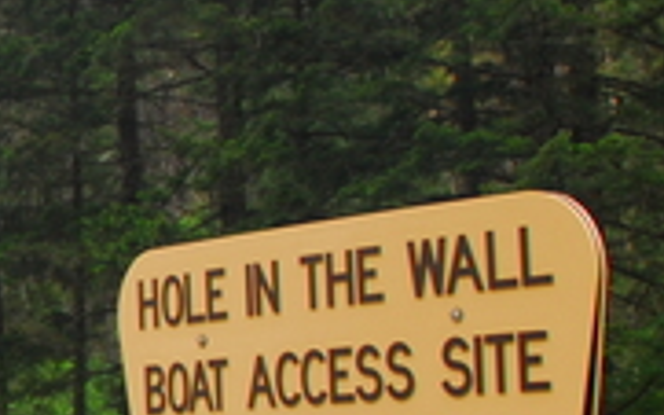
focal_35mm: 122
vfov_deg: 10.7
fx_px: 2207
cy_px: 307
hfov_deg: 15.5
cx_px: -393
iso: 320
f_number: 4.5
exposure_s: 1/125
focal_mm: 18
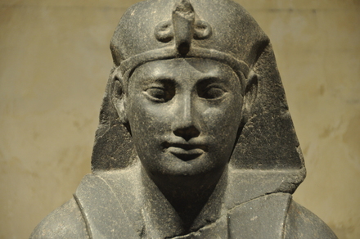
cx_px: 180
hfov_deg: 10.2
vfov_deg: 6.8
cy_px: 120
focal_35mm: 202
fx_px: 2022
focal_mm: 135
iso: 1000
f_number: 5.6
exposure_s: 1/30
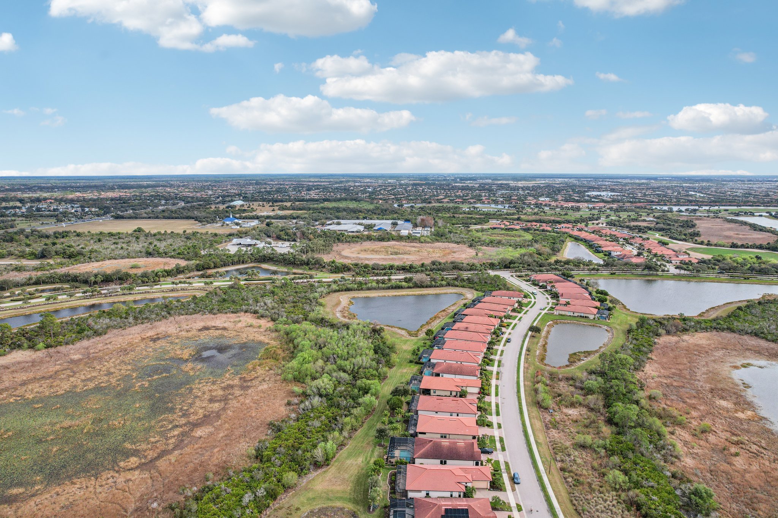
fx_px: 475
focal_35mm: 22
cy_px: 259
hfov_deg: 78.6
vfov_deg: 57.2
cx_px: 389
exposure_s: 1/2500
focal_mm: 8.4
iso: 130
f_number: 2.8
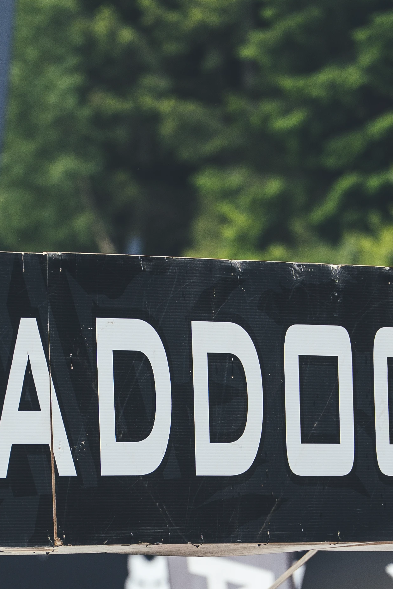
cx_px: 145
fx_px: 12297
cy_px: 403
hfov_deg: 1.8
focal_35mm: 751
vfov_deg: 2.7
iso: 100
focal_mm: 200
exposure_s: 1/320
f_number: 2.8
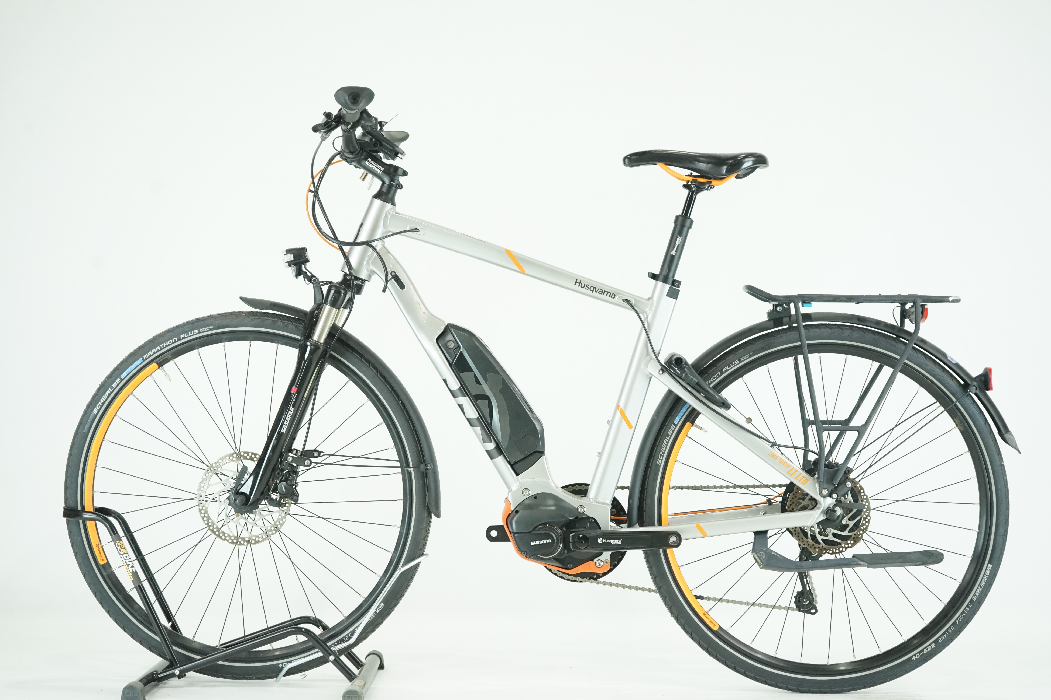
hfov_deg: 35.6
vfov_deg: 24.2
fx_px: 1635
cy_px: 350
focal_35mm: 56
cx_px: 526
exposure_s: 1/200
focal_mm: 56
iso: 2500
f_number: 5.6
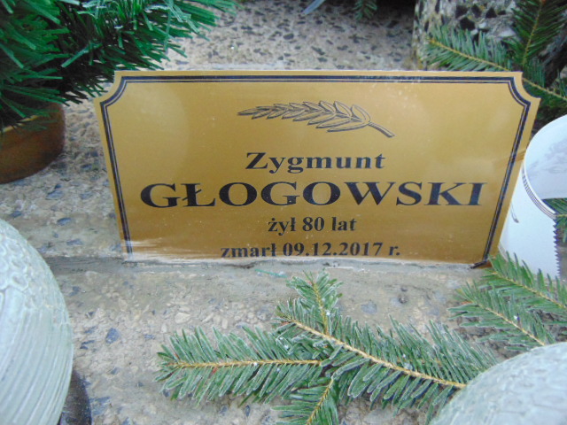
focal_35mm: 25
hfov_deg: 69.4
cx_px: 284
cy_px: 212
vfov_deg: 54.9
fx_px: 409
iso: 500
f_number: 3
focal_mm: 4.5
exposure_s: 1/125
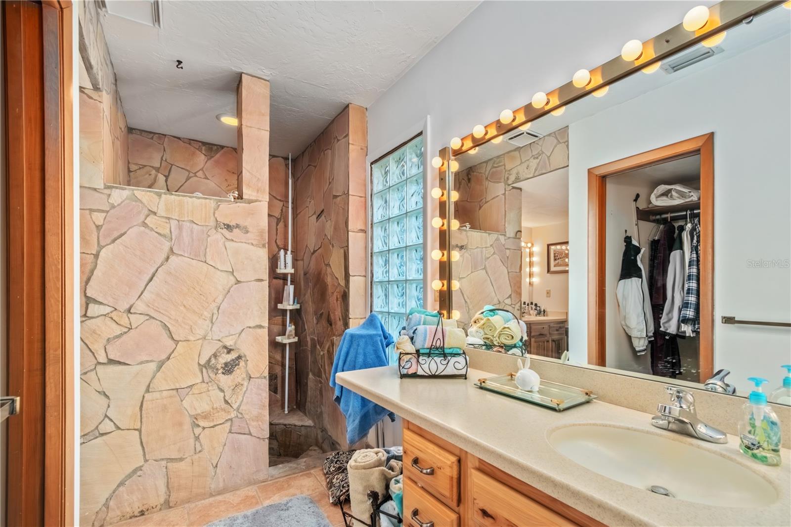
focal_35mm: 15
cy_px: 264
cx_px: 396
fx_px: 329
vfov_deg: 77.3
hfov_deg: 100.4
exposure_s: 1/4
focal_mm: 10
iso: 250
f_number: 9
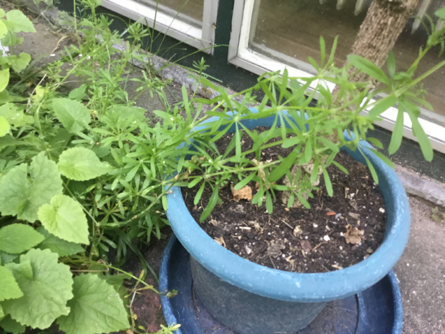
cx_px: 222
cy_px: 167
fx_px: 399
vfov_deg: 45.4
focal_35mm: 31
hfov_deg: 58.4
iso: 64
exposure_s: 1/33
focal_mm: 3.3
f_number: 2.4
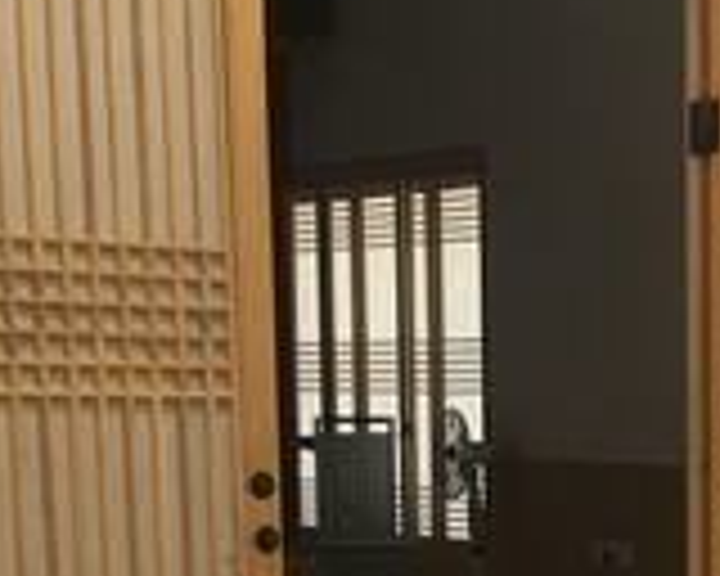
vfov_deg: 13.1
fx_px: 2408
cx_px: 819
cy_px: 792
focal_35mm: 113
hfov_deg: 16.4
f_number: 2.2
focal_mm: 4.15
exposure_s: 1/30
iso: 50
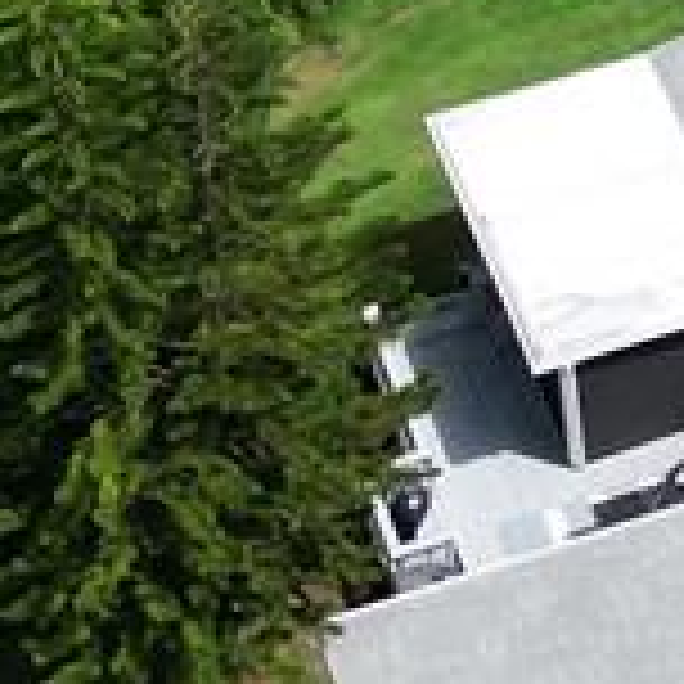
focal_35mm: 223
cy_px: -176
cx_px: 1062
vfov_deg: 7.8
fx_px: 4985
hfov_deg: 7.7
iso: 150
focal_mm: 6.72
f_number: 1.7
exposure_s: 1/4000
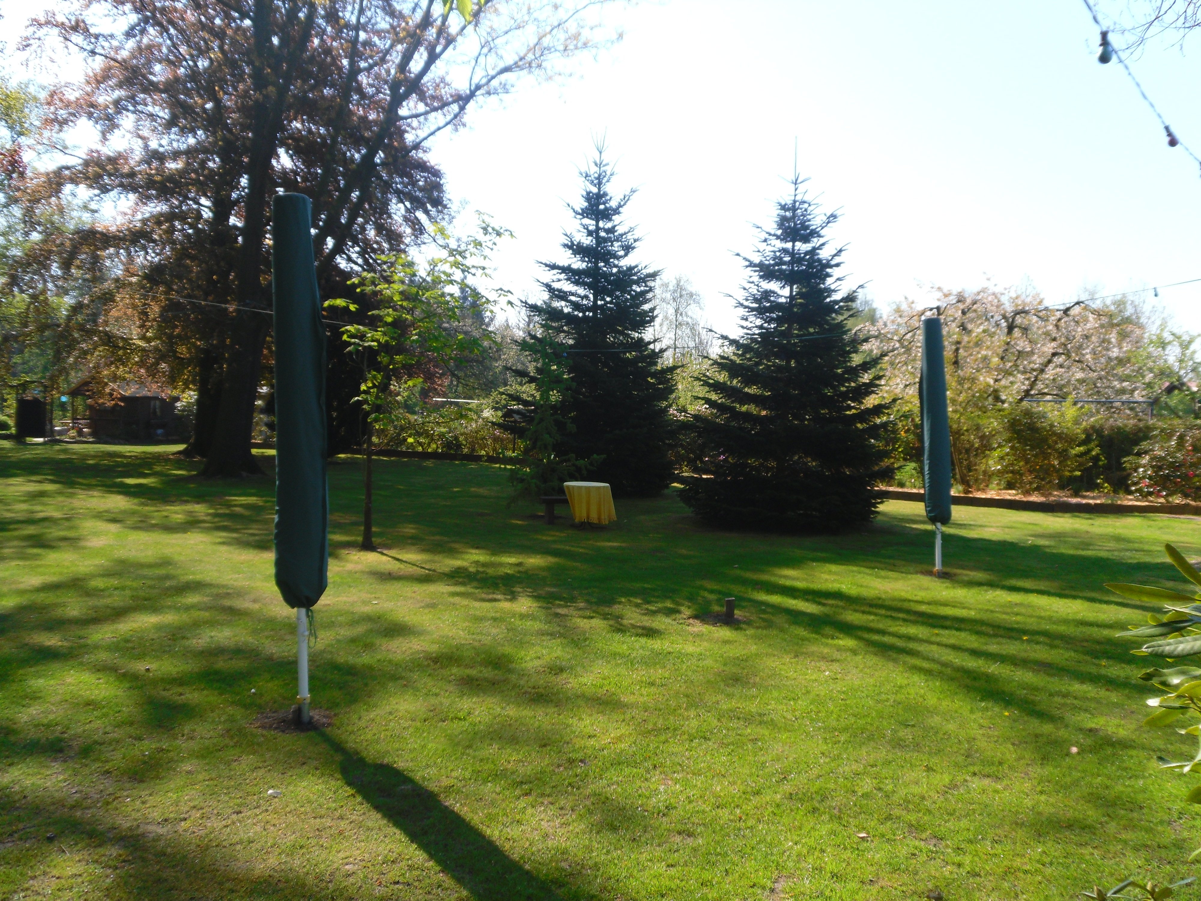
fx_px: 971
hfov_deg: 63.4
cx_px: 600
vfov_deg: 49.7
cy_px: 450
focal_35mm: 28
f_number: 3.4
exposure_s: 1/449
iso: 80
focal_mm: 5.1
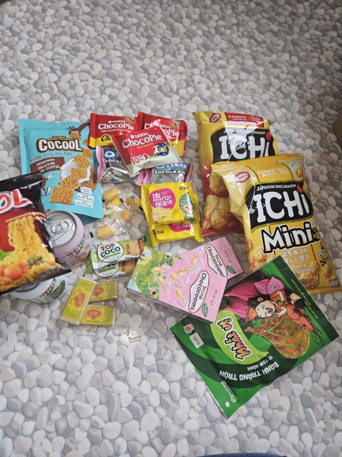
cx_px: 171
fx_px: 303
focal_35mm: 23
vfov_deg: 73.9
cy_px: 228
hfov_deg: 58.9
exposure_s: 1/100
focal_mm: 5.4
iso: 160
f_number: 1.8
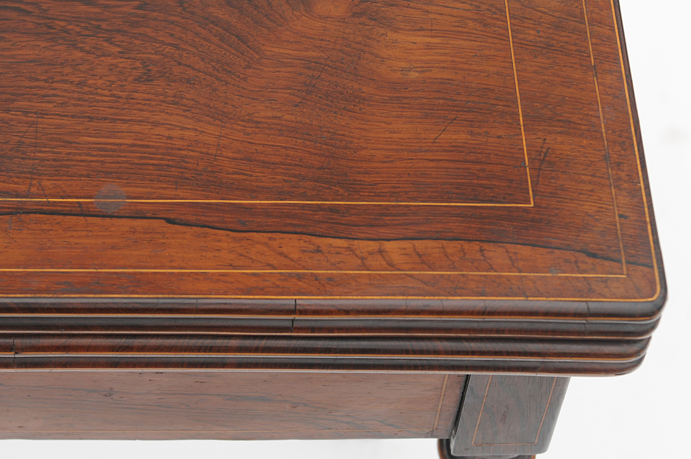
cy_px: 230
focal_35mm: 82
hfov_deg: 24.6
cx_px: 346
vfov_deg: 16.5
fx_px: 1582
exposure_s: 1/160
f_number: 4
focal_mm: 55
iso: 250
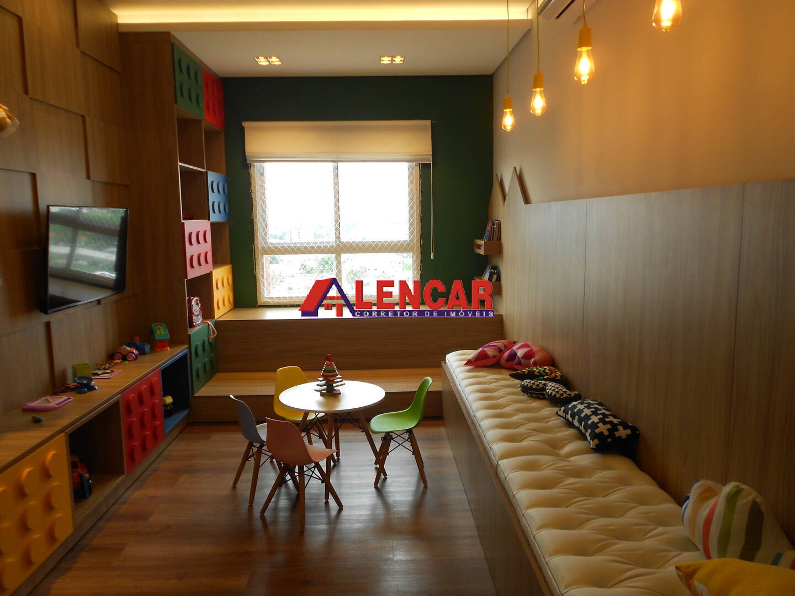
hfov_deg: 67.3
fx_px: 597
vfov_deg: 53.1
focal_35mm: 26
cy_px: 298
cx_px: 398
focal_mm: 4.6
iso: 80
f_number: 3.2
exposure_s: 1/50
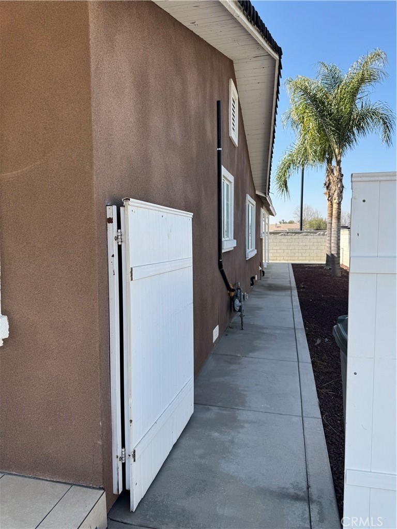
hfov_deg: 56.8
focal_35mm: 24
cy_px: 264
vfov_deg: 71.6
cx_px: 198
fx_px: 367
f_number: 1.78
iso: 80
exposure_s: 1/1869
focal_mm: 6.76
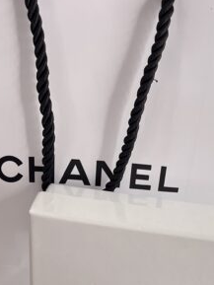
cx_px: 125
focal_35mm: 72
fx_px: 593
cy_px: 321
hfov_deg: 20.4
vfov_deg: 25.0
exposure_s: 1/121
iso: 100
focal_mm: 5.1
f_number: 1.6
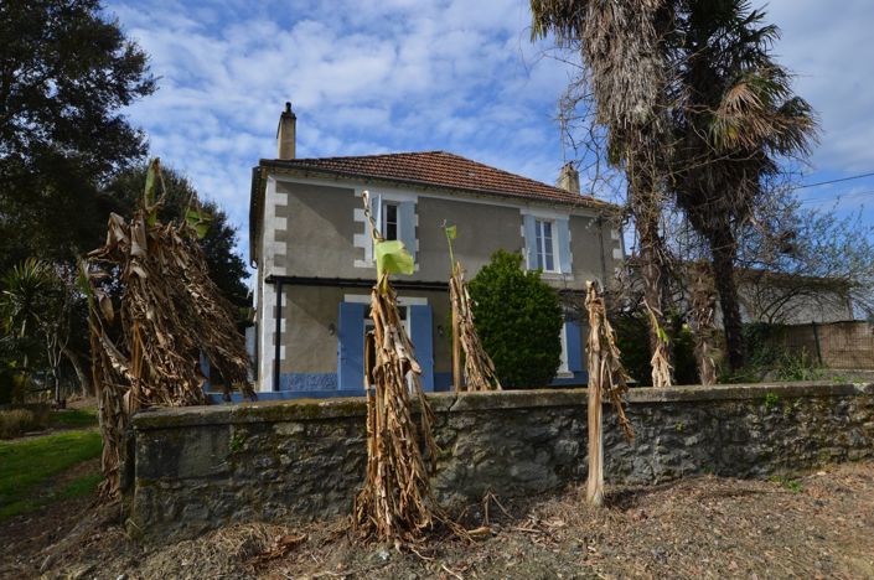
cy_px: 290
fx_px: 509
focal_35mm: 21
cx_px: 437
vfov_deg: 59.3
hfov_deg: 81.3
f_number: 8
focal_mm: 14
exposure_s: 1/250
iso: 100
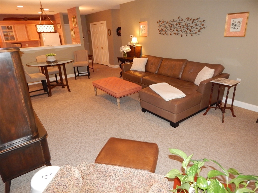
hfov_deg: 76.4
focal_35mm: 22
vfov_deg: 61.1
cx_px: 129
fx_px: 164
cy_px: 96
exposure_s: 1/30
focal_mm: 4
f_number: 3
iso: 320
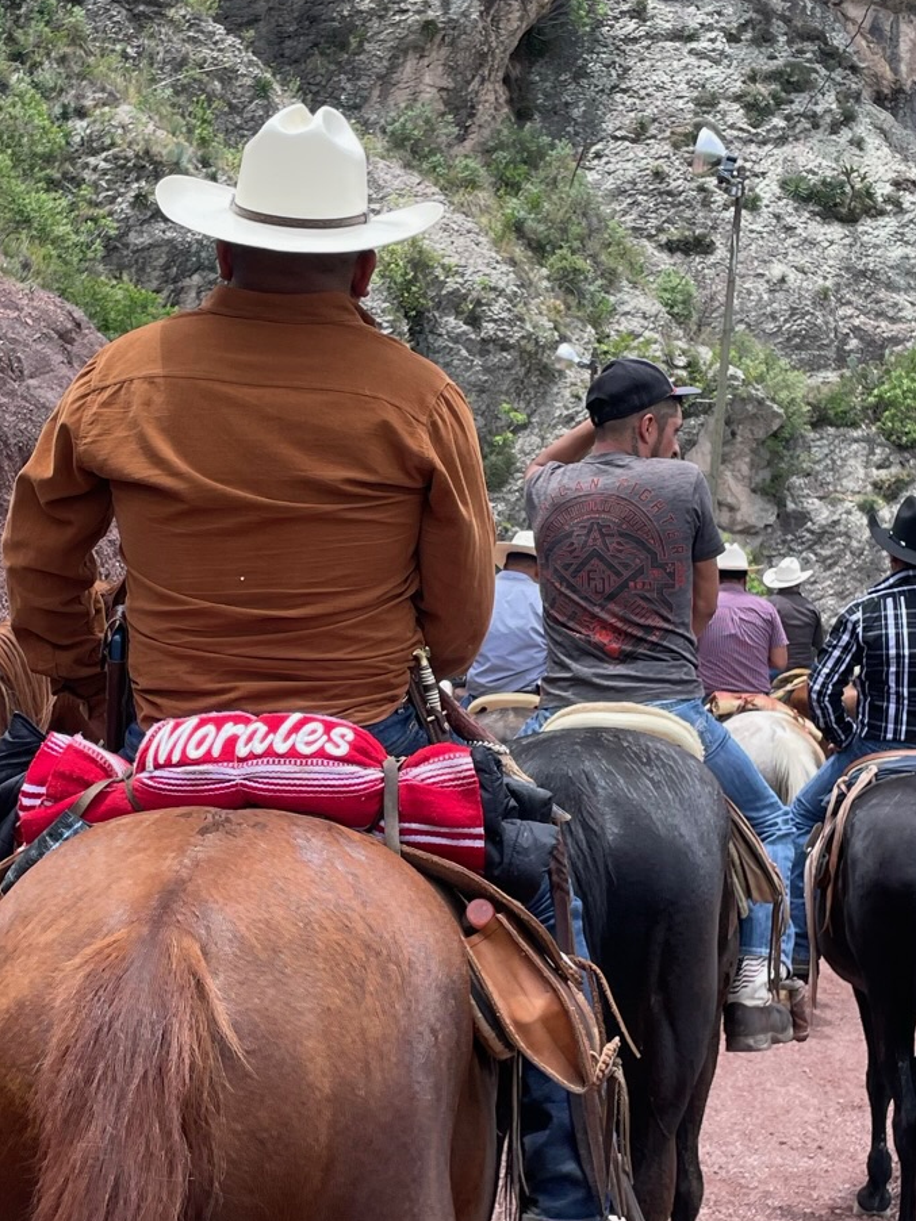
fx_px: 2082
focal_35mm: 59
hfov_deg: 24.7
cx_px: 344
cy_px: 630
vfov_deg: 32.7
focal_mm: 4.2
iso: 32
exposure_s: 1/1473
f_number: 1.6
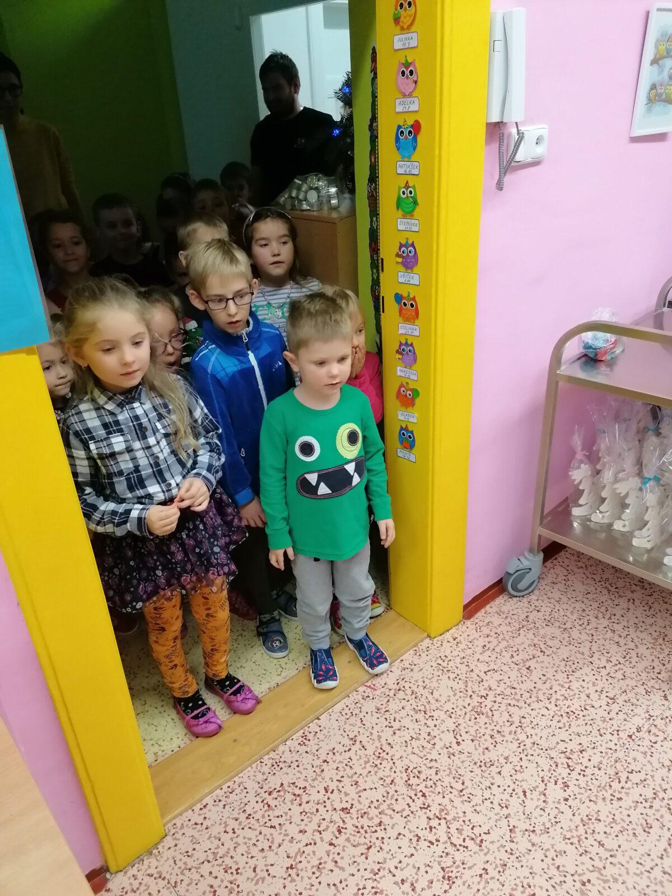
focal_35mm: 27
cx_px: 336
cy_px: 448
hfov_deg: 51.4
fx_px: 699
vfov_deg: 65.3
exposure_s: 1/100
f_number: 1.8
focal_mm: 4.75
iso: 500
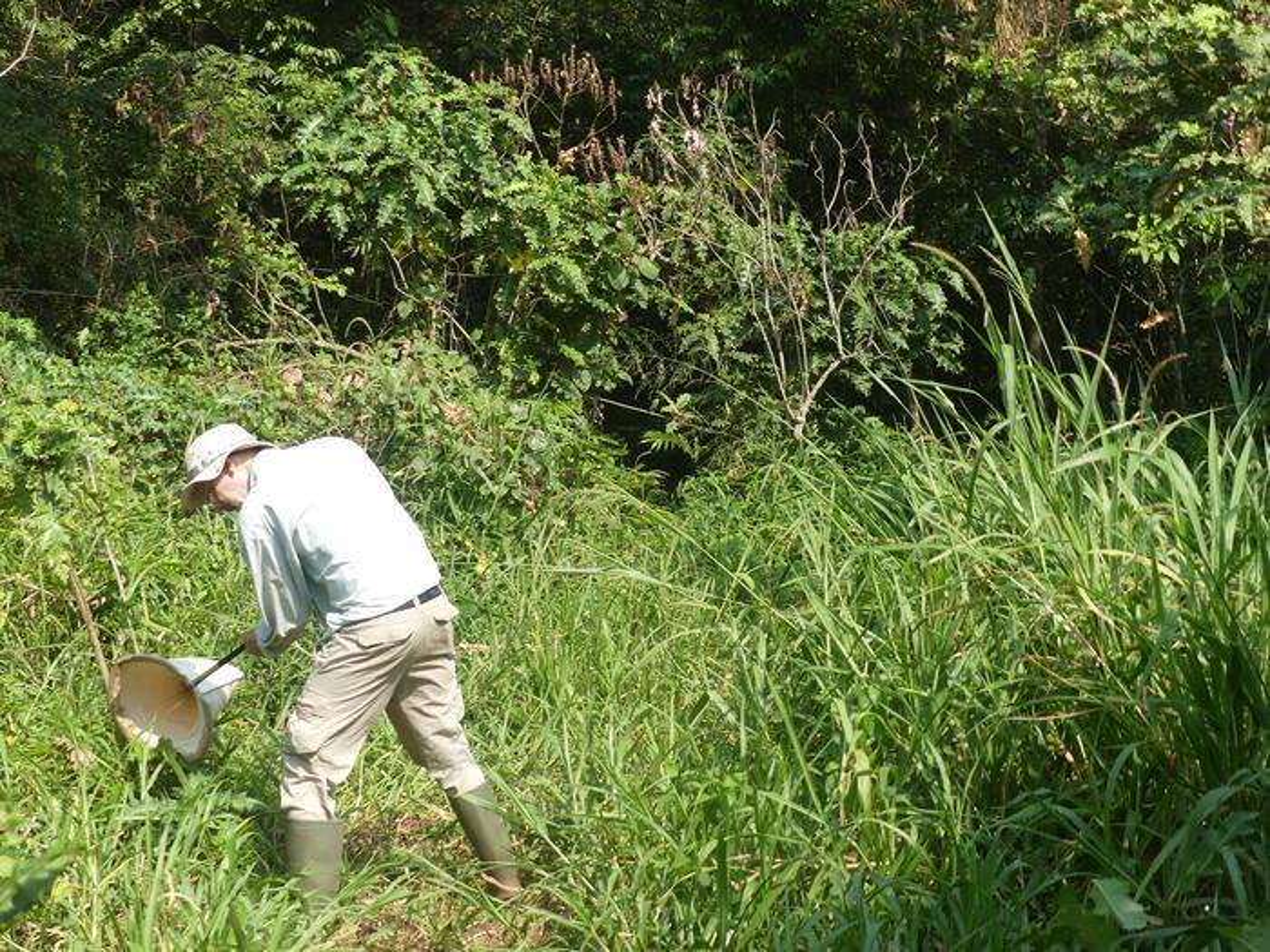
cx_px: 635
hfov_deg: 31.7
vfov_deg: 24.0
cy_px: 476
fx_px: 2238
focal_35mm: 61
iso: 100
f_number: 3.2
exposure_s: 1/500
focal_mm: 10.9
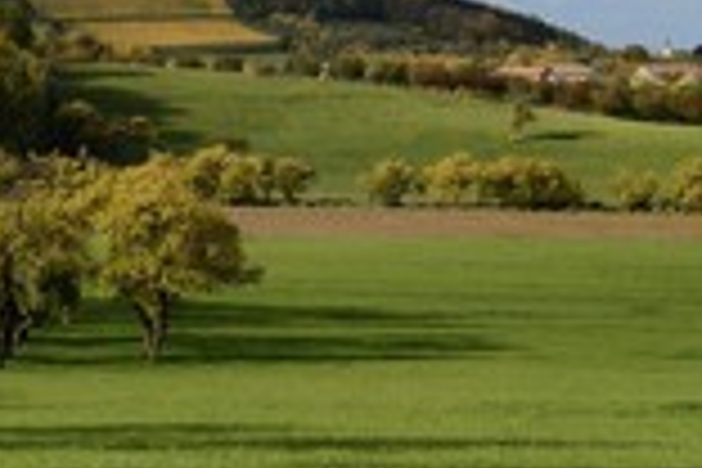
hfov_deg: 14.5
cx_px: 108
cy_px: 27
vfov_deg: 9.7
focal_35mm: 140
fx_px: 2730
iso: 200
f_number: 10
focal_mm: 52
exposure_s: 1/250
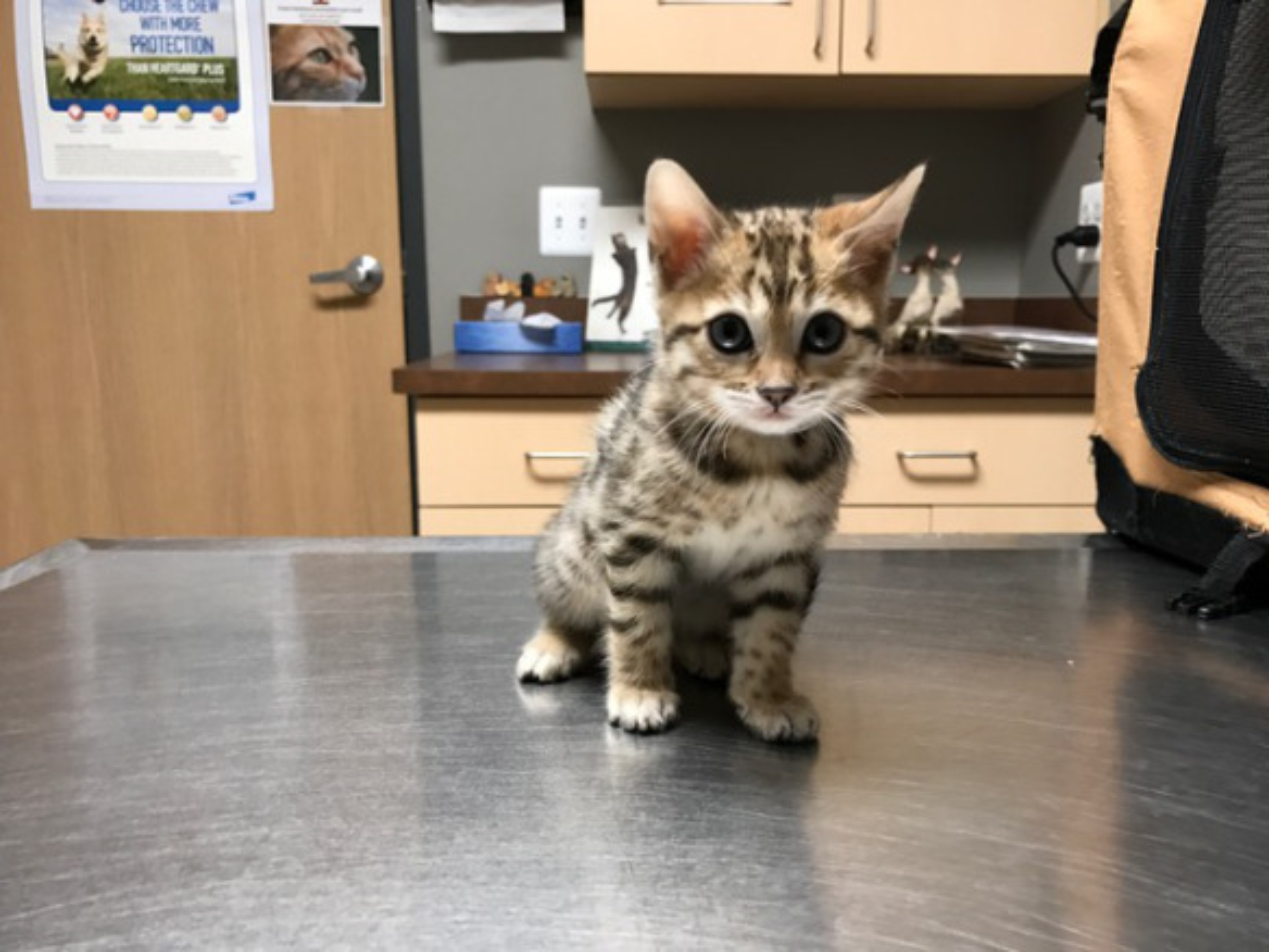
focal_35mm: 28
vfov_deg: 49.7
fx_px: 1026
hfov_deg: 63.4
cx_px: 634
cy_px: 476
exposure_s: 1/15
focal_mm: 3.99
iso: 40
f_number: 1.8
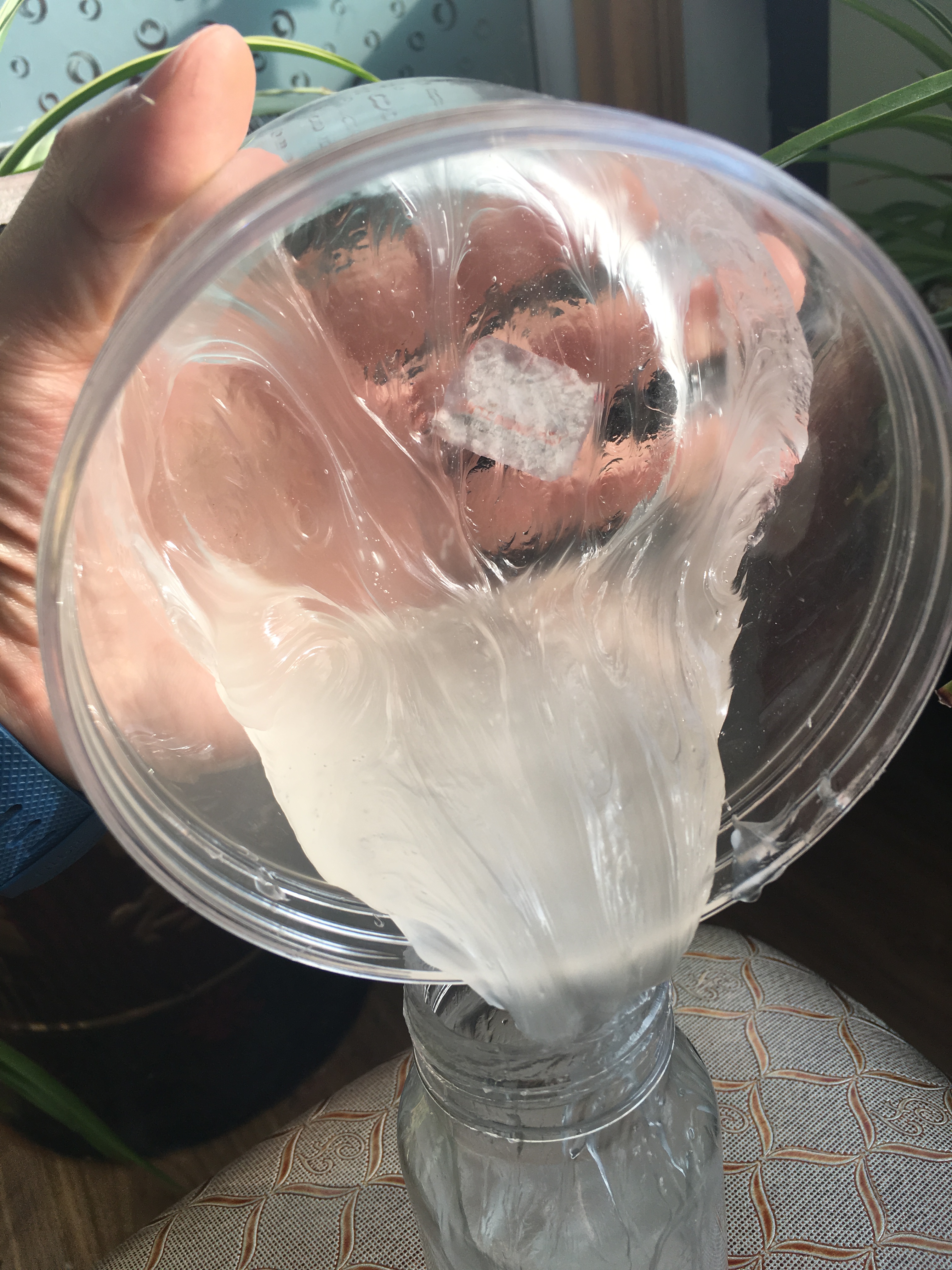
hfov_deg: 48.2
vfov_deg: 61.7
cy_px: 635
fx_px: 1063
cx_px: 476
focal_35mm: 29
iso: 25
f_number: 2.2
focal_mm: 4.15
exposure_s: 1/484
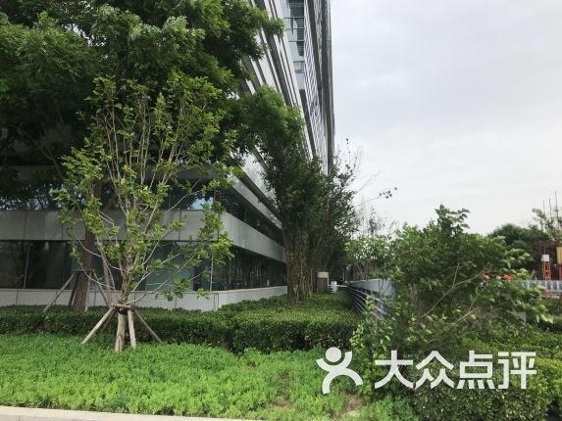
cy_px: 210
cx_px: 281
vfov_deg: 49.8
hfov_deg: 63.4
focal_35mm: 28
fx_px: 455
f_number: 1.8
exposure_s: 1/1650
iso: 20
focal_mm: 3.99
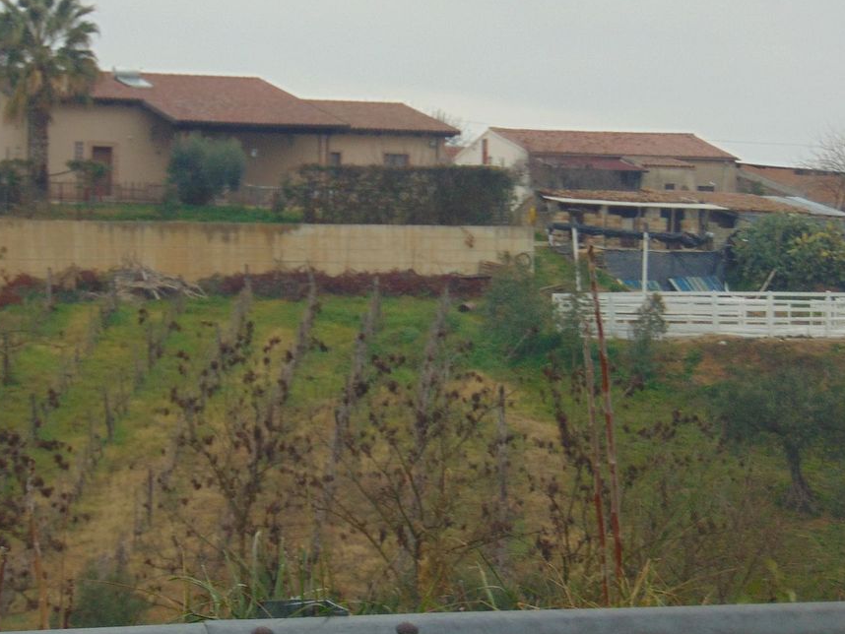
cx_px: 437
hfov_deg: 13.1
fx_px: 3687
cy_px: 204
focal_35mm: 151
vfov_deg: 9.8
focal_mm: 19.4
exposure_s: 1/30
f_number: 3.9
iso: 80
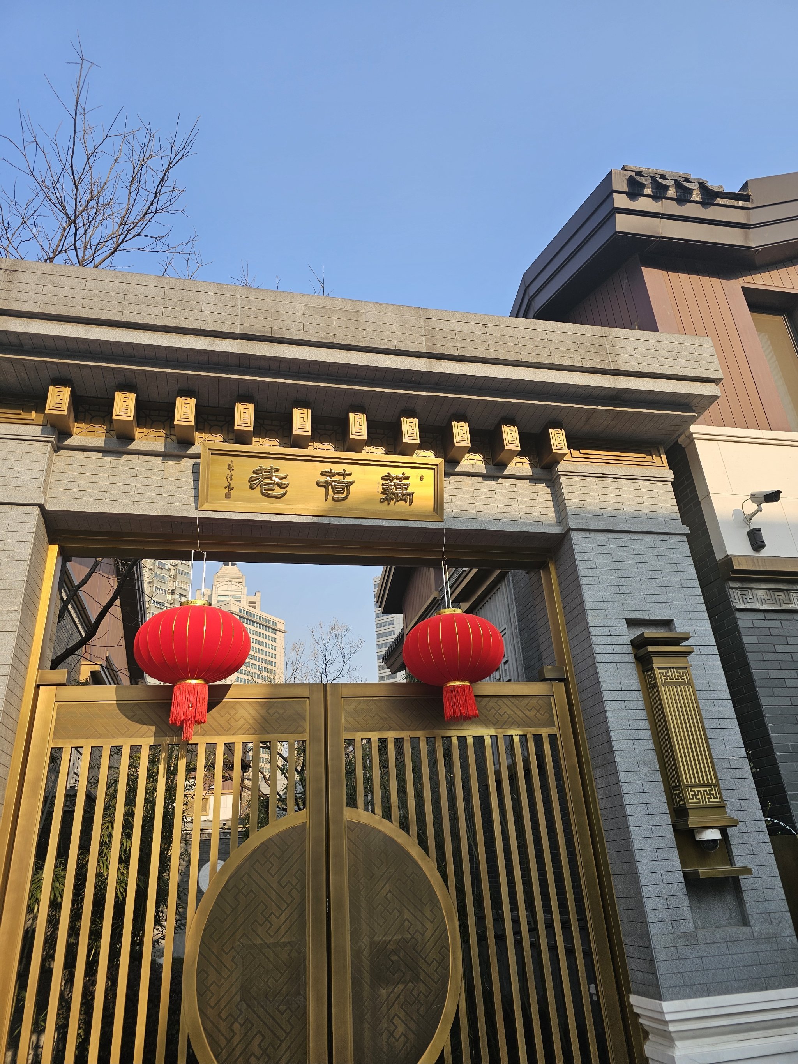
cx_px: 399
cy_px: 532
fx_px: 707
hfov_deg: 58.9
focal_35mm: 23
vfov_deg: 73.9
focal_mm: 6.3
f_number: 1.7
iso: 16
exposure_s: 1/556
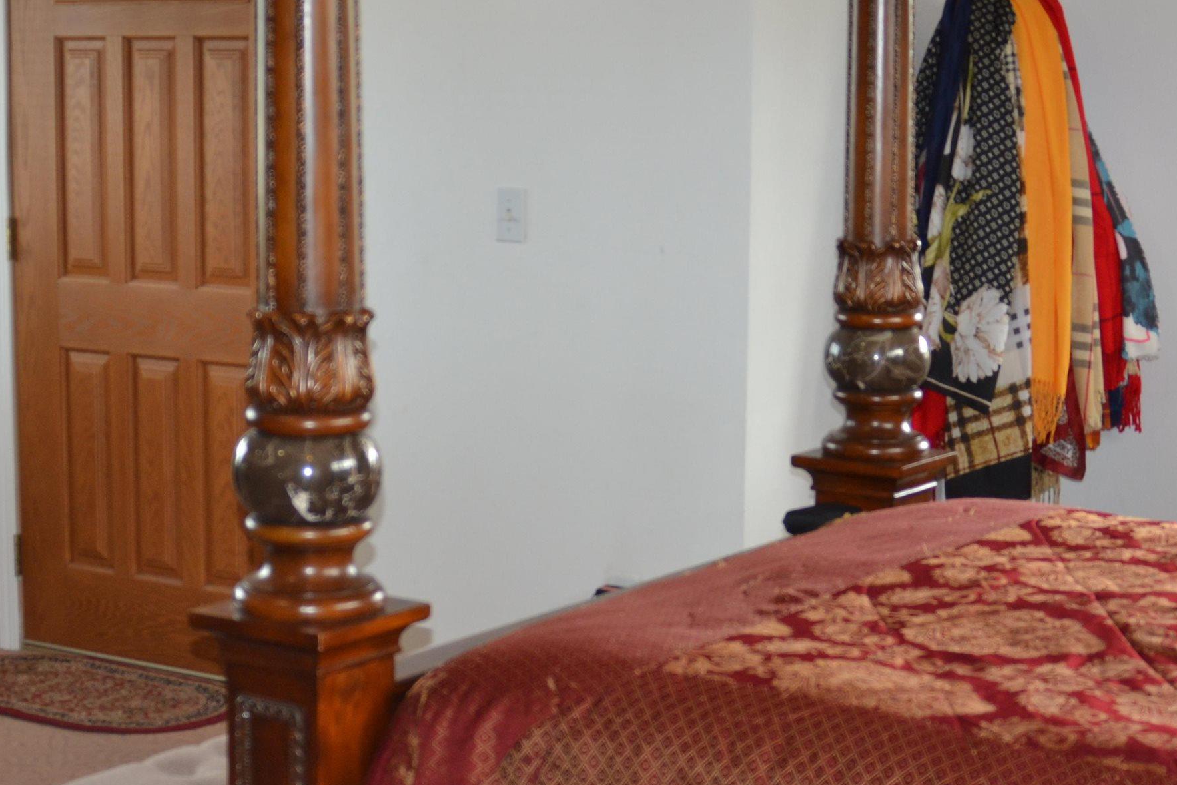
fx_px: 2387
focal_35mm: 73
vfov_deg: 18.7
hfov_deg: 27.7
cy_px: 426
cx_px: 569
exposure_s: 1/125
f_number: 4
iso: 400
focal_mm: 28
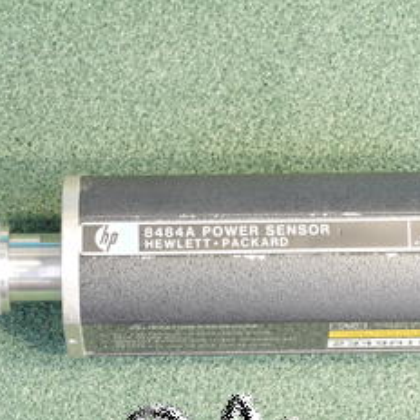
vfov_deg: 9.4
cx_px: 197
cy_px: 224
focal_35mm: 186
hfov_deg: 9.4
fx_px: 2553
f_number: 14
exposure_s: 3.2
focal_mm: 61
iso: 400
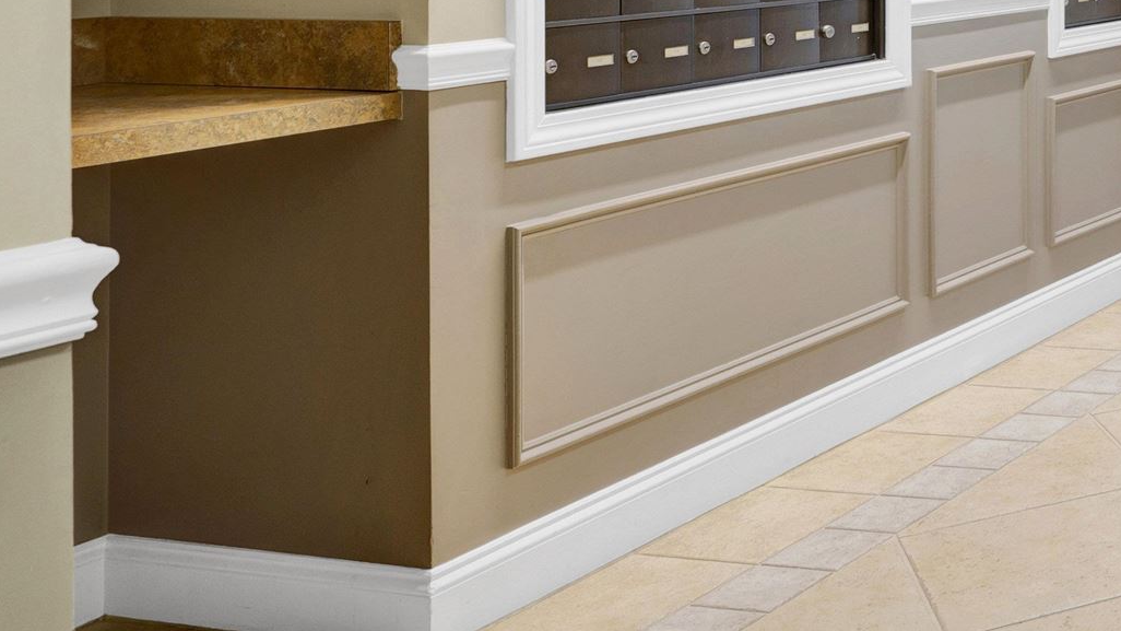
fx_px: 1444
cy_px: -71
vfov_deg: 23.1
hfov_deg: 29.2
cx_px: 1621
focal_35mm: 49
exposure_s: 1/1.67
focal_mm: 15.5
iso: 250
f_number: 7.1
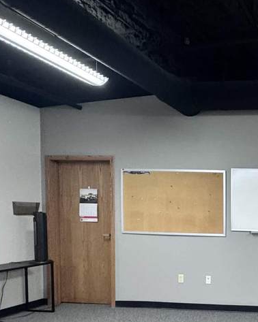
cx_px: 323
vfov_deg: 47.6
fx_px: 353
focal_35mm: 37
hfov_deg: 32.0
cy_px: 234
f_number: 2.2
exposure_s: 1/60
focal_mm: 2.22
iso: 400
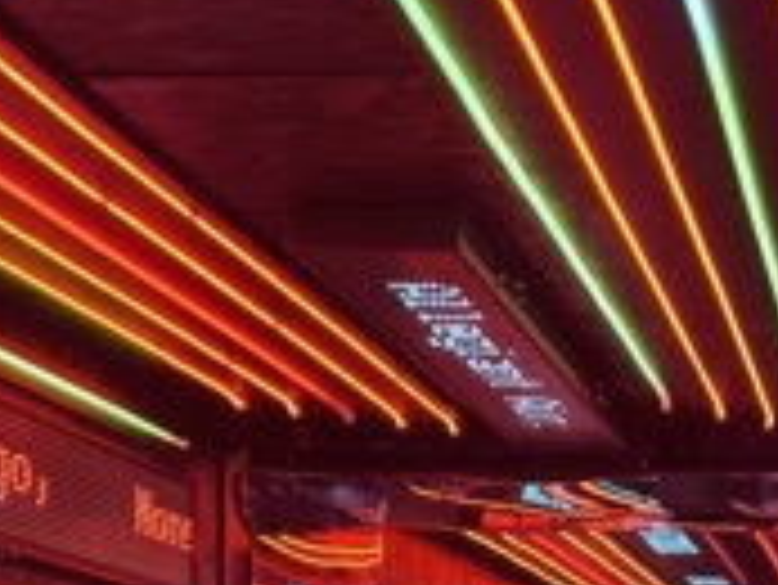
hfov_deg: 19.9
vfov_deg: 14.4
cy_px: 868
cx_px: 756
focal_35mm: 96
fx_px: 2159
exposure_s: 1/110
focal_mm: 5.7
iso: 100
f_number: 1.5
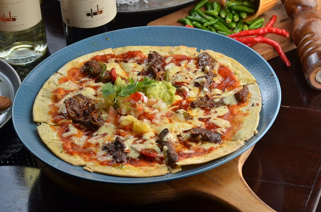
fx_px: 1334
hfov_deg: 13.7
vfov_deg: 9.1
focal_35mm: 150
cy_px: 106
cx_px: 160
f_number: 10
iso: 250
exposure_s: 1/100
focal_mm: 100
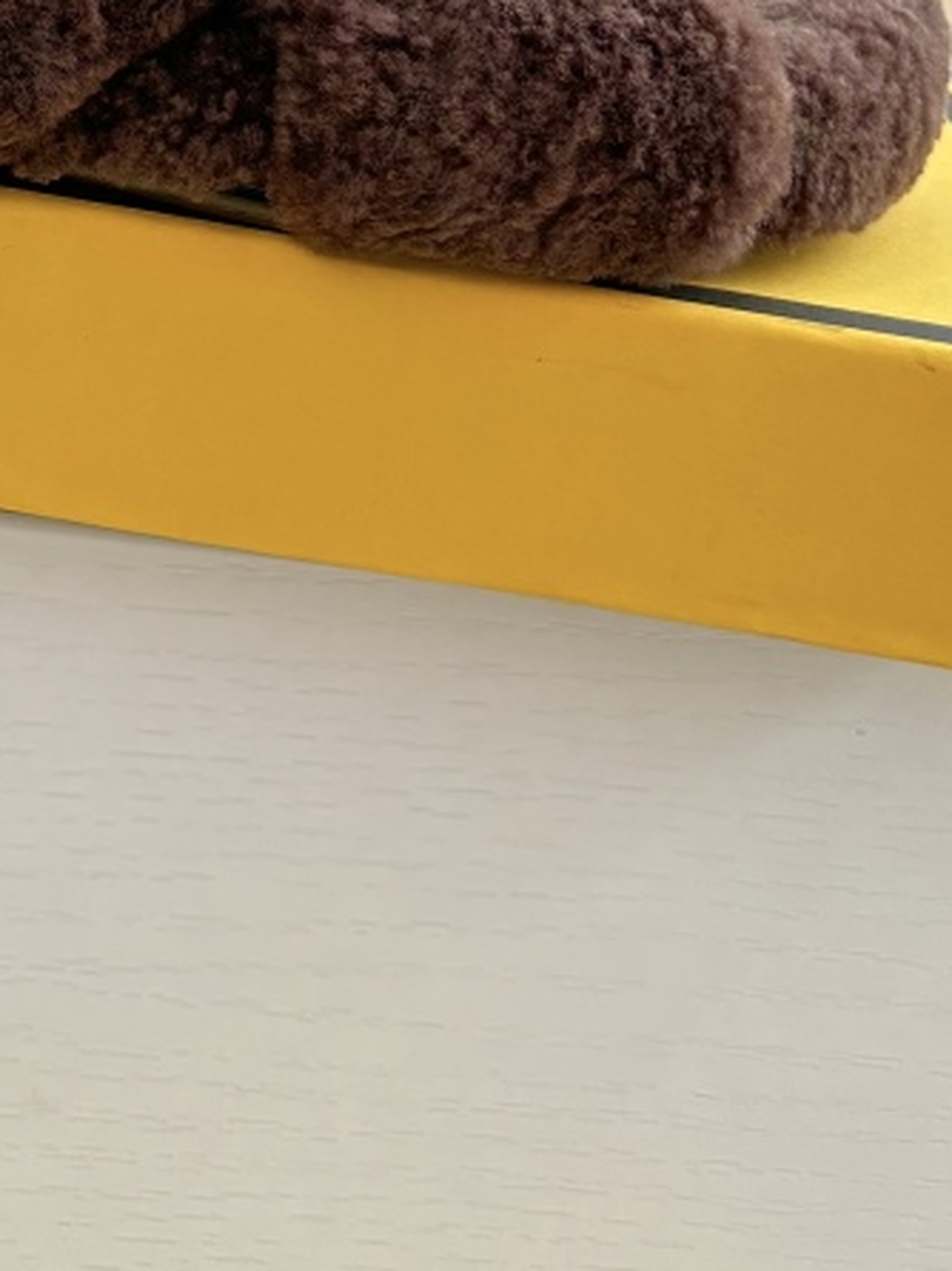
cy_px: -655
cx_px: 86
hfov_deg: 17.3
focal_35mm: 84
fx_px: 3083
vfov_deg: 20.0
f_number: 1.6
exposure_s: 1/226
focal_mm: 5.96
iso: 50
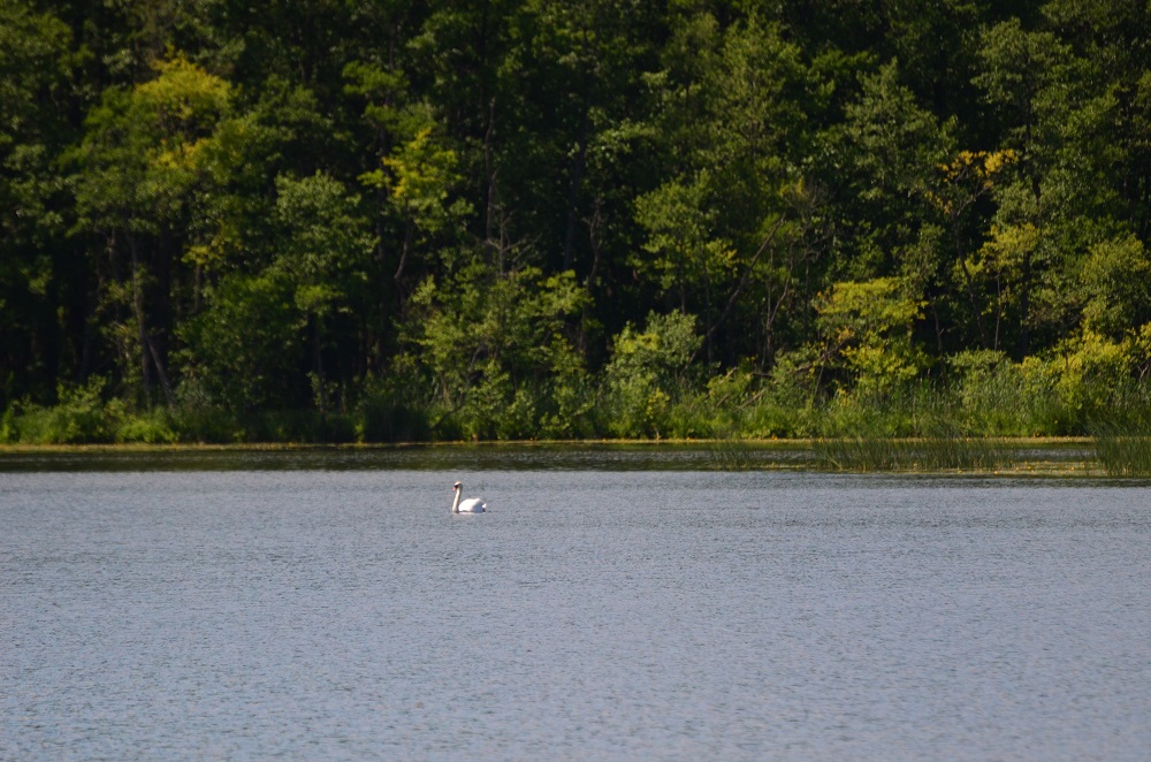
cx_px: 576
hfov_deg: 4.6
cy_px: 381
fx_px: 14355
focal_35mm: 450
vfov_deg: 3.0
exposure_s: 1/8000
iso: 1100
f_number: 5.6
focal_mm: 300
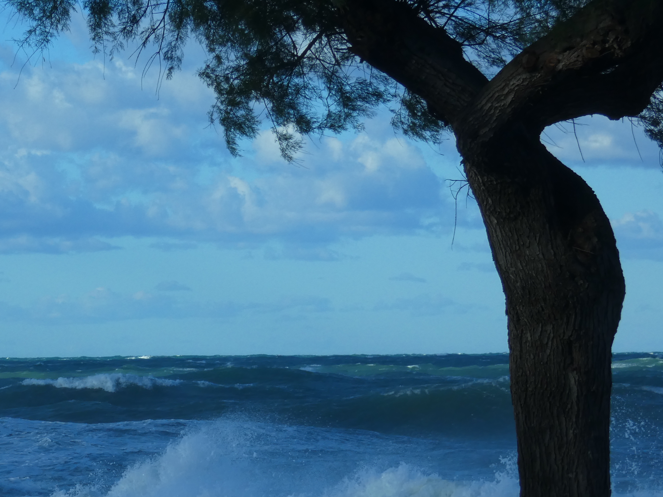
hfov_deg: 10.4
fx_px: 3620
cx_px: 134
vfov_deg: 7.9
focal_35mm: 189
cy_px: 273
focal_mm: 21
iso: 80
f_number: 5.1
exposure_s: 1/400
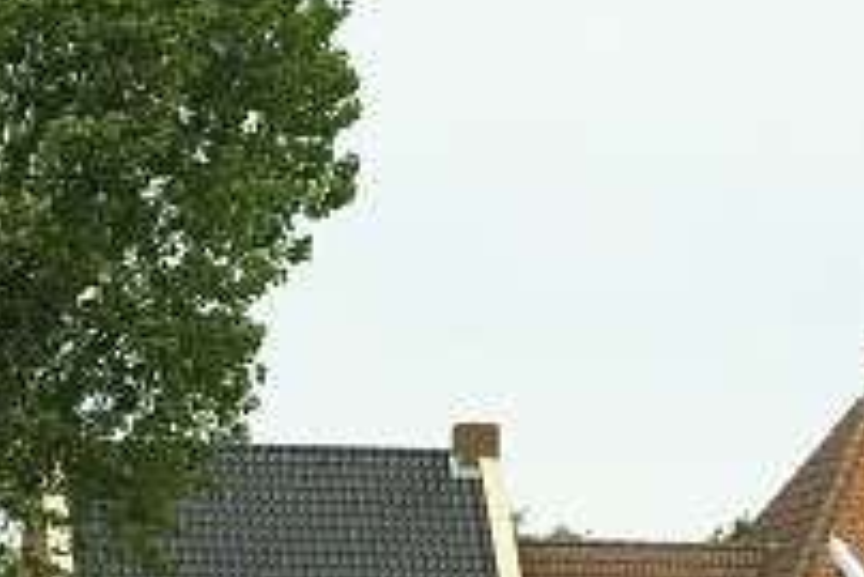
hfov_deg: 7.2
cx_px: 453
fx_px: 6845
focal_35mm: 285
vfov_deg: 4.8
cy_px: 626
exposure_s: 1/350
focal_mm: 85
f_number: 8
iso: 400
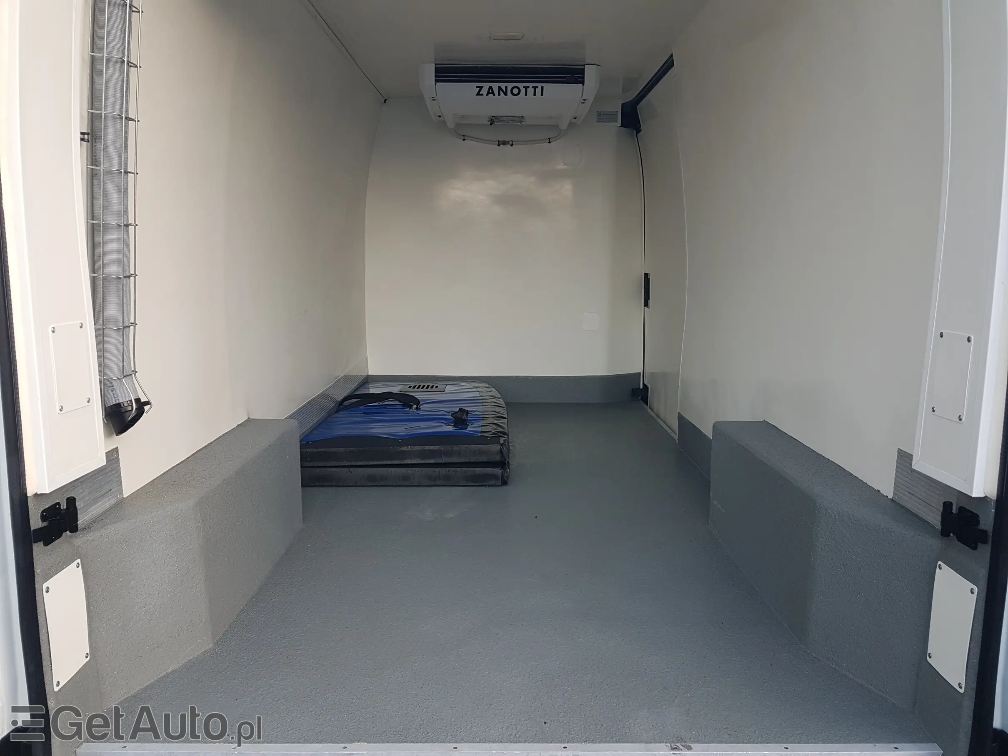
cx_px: 504
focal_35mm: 26
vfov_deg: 53.1
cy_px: 378
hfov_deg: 67.3
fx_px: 757
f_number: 1.7
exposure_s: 1/100
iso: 50
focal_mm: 4.2
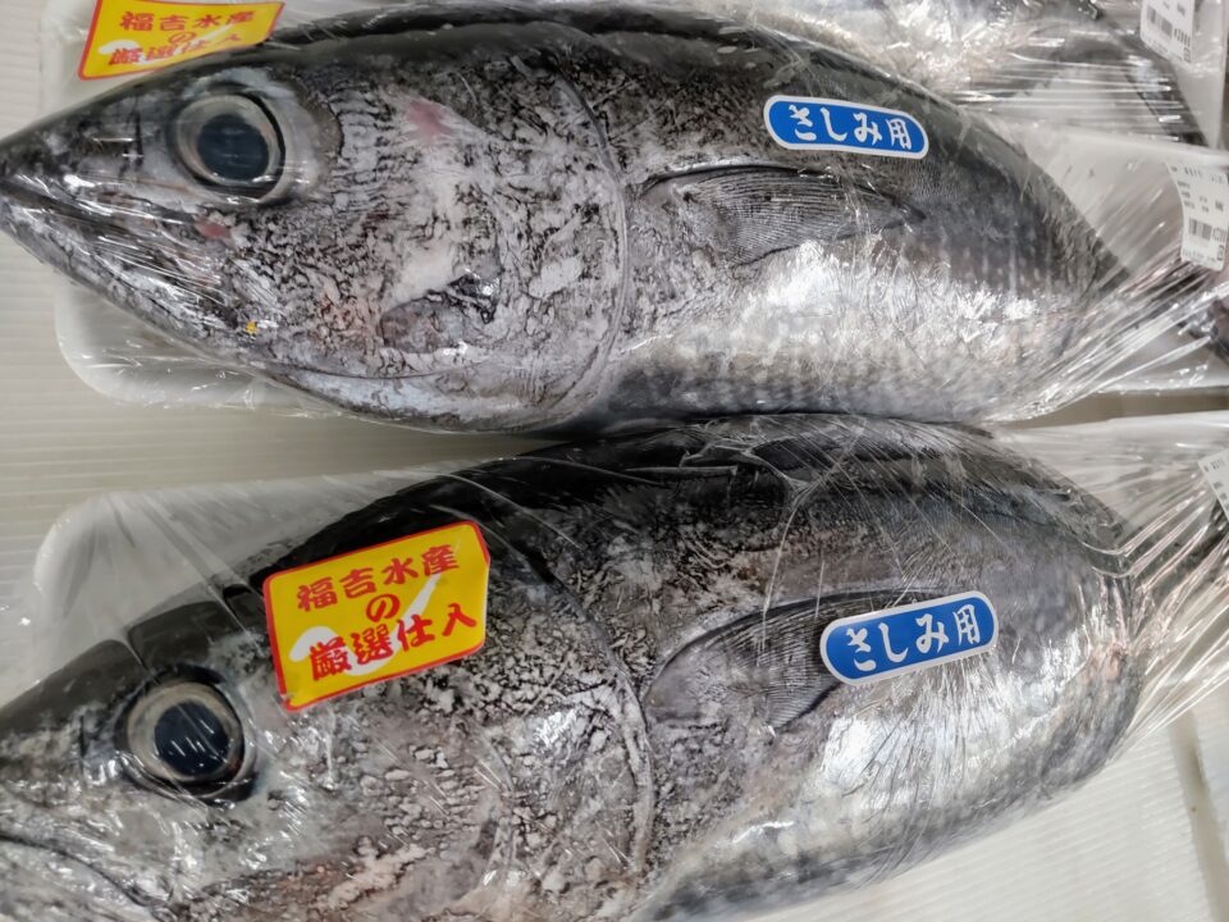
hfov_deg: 71.6
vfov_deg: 56.8
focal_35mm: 24
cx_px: 614
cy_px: 461
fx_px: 852
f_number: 2
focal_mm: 3.43
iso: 170
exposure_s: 1/33
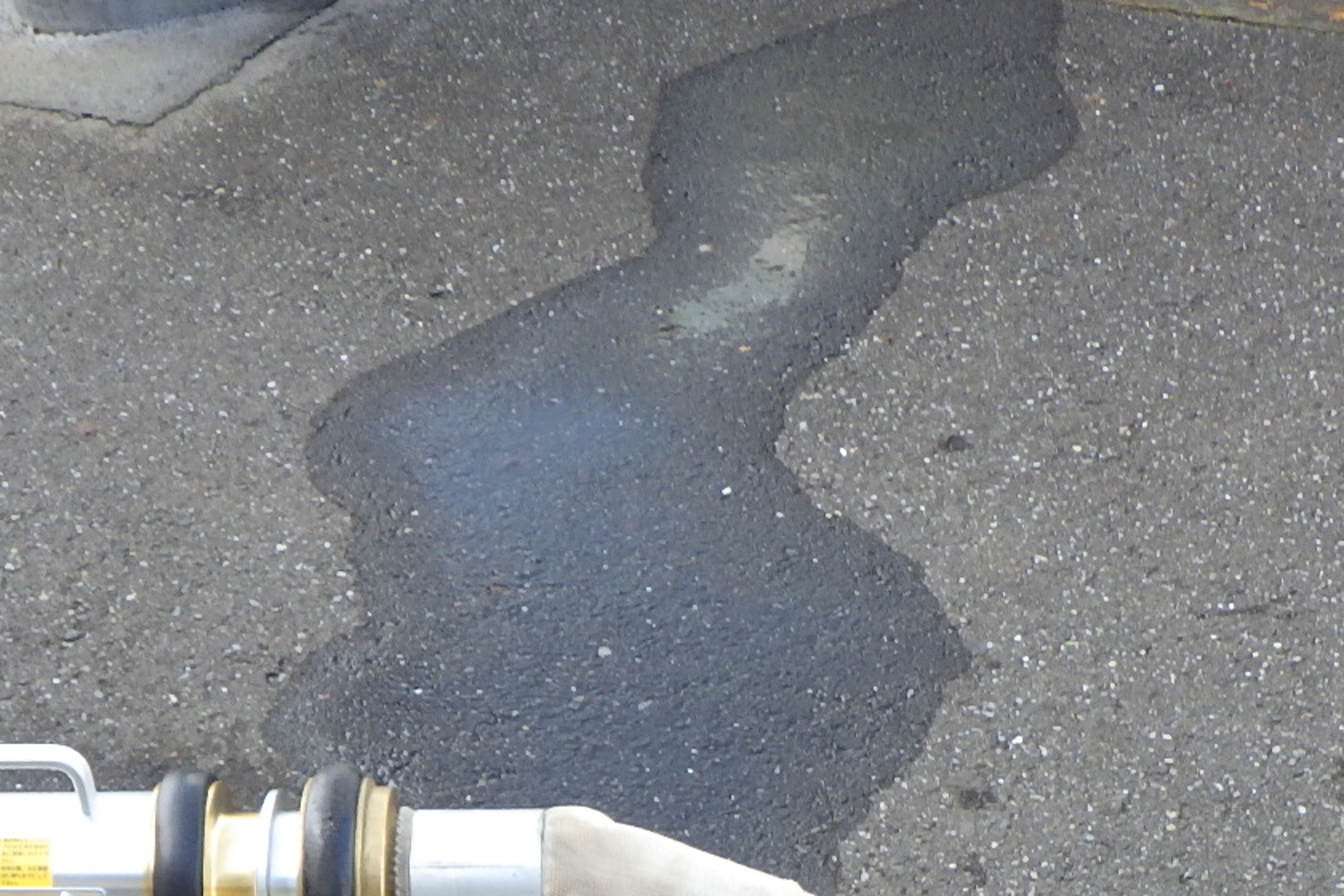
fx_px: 2650
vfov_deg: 17.8
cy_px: 1211
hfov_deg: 28.4
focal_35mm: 71
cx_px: 533
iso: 125
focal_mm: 5
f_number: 3.5
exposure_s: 1/125
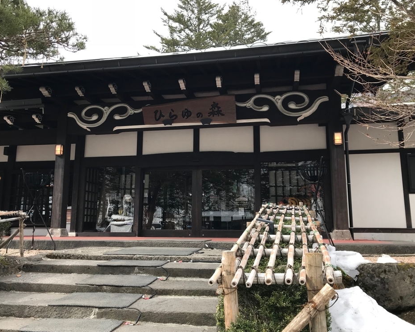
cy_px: 165
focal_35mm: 30
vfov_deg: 48.5
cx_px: 197
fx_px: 368
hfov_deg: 58.7
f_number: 1.8
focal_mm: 3.99
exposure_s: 1/529
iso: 20
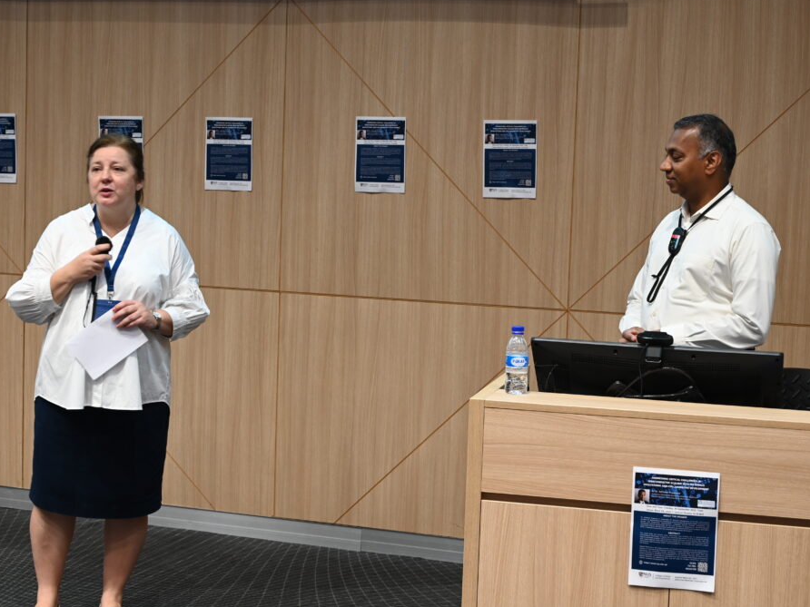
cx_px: 399
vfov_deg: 22.9
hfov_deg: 30.3
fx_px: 1498
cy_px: 303
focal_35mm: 64
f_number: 5.6
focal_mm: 58
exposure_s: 1/10
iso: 900
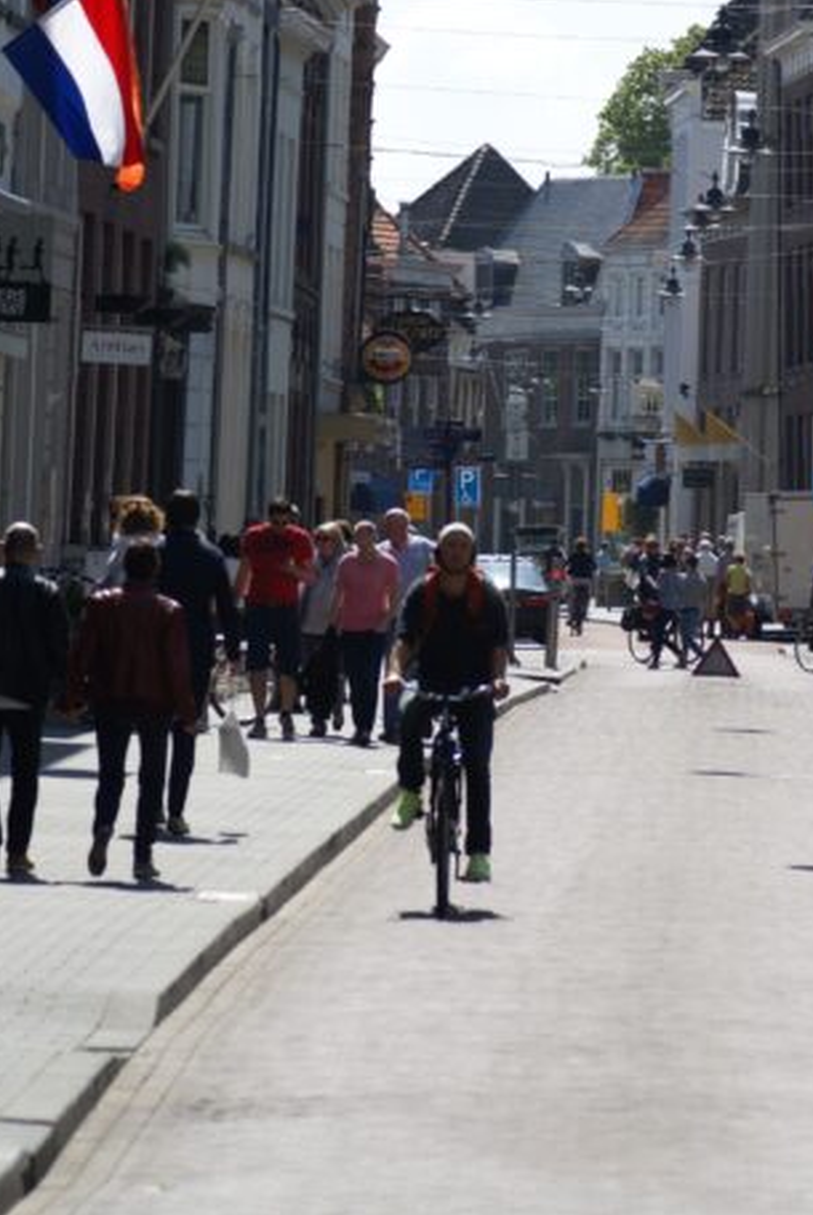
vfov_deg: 7.7
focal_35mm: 267
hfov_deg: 5.2
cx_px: 347
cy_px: 426
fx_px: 9012
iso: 100
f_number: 7.1
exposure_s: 1/320
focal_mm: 135
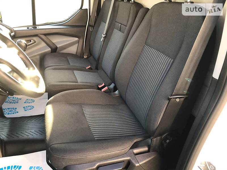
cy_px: 85
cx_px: 114
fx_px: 184
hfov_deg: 63.4
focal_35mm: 28
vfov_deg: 49.7
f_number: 1.8
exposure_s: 1/45
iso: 25
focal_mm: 4
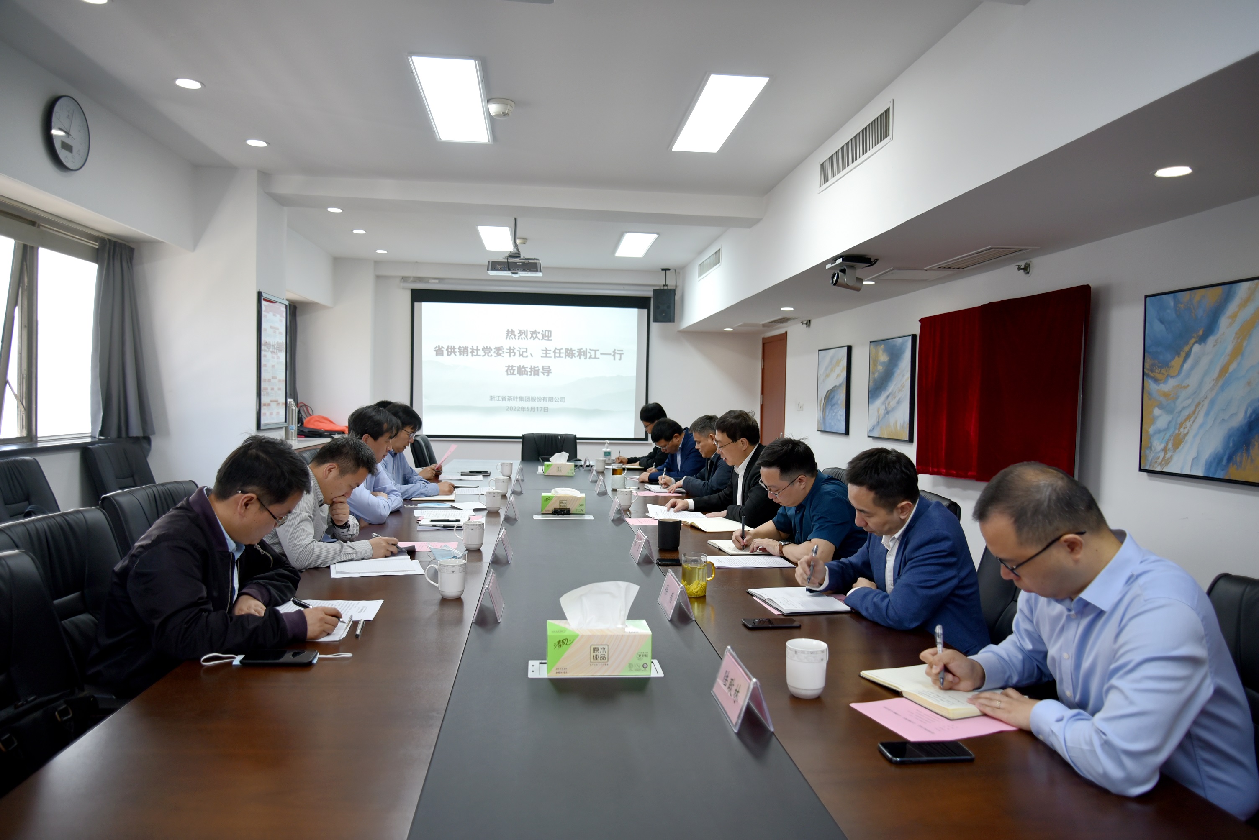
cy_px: 420
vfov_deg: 53.2
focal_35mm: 24
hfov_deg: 73.7
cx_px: 630
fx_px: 840
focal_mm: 24
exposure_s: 1/60
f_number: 3.5
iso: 400
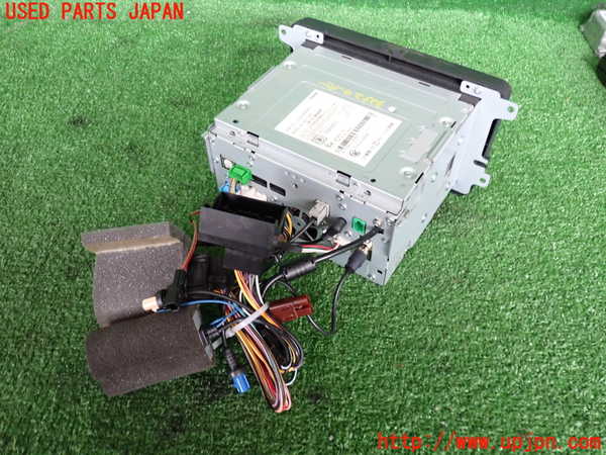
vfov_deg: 46.8
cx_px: 303
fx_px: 525
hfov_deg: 60.0
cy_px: 228
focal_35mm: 30
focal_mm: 5.4
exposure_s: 1/30
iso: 640
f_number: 2.3
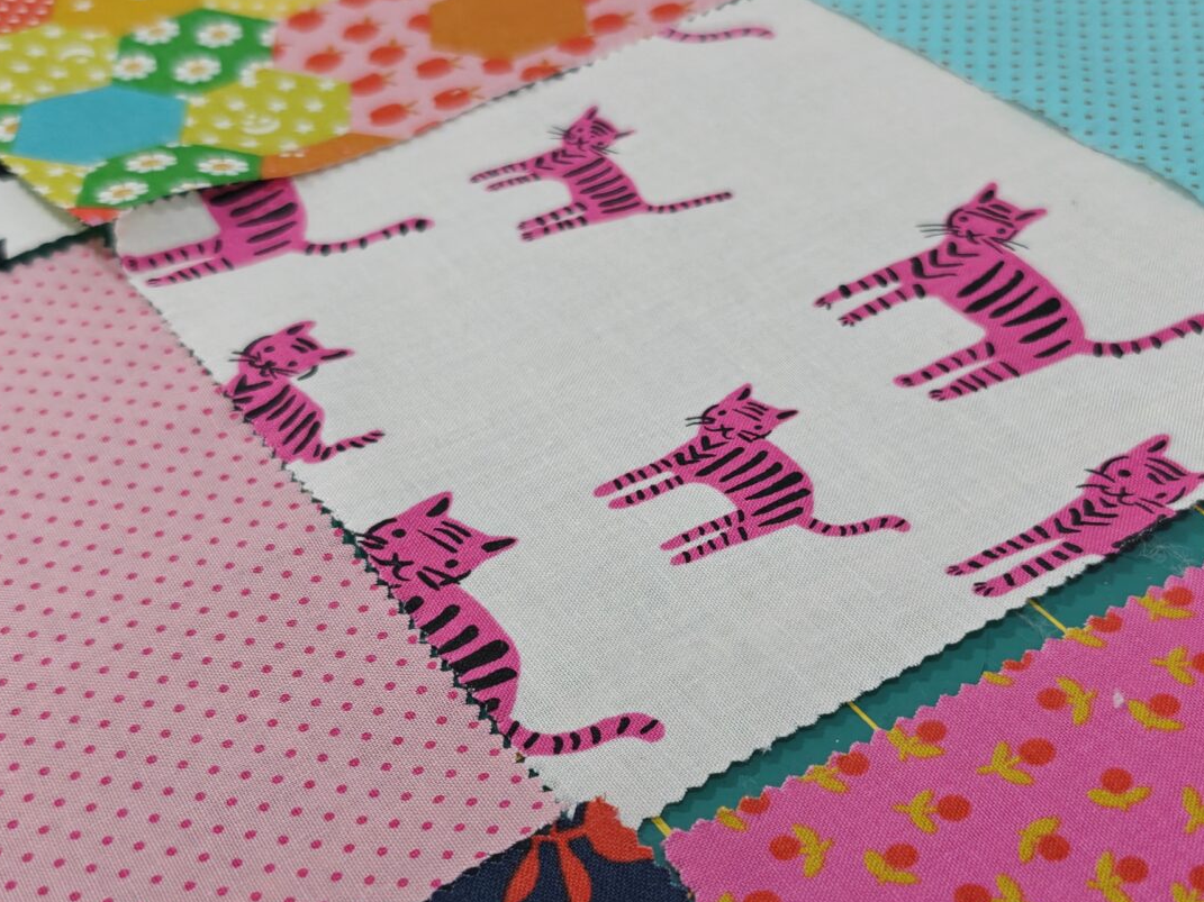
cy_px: 536
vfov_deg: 26.5
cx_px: 706
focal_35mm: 55
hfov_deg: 34.9
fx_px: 1913
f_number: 1.6
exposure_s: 1/120
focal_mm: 6.06
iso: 400
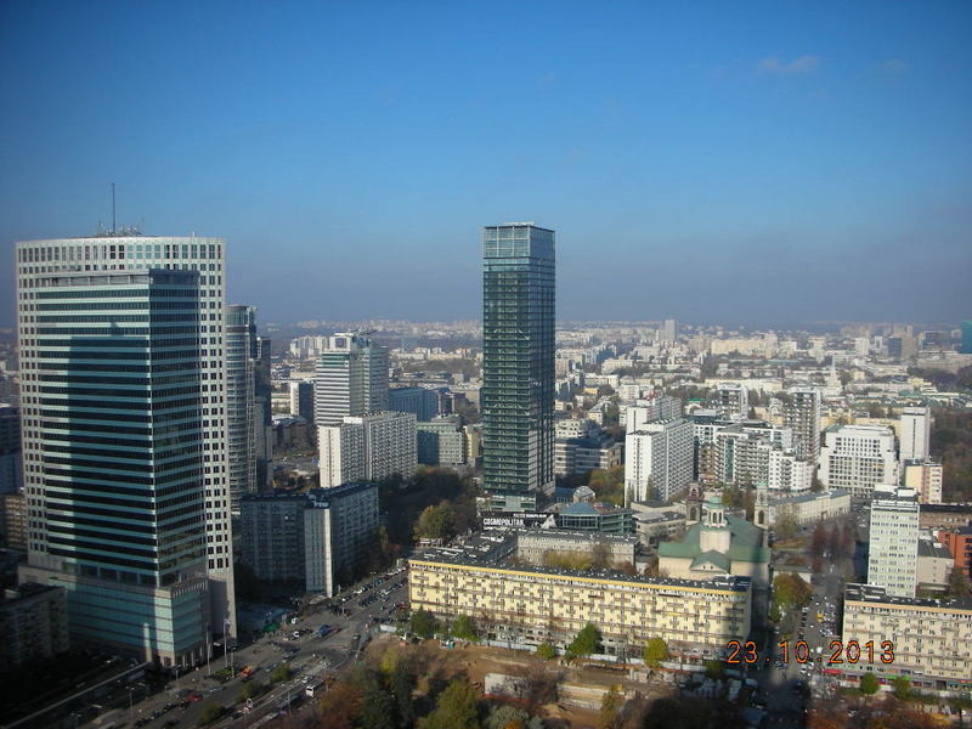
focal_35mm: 35
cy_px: 364
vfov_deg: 40.7
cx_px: 486
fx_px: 983
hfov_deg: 52.6
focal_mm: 5.8
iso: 50
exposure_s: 1/171
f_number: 8.5
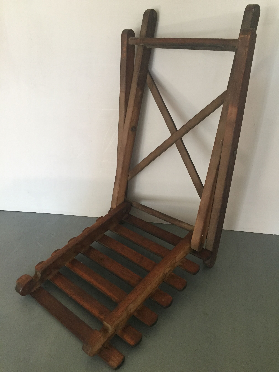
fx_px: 312
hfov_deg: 48.2
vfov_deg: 61.7
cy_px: 186
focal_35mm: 29
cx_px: 140
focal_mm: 4.15
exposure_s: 1/33
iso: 200
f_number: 2.2
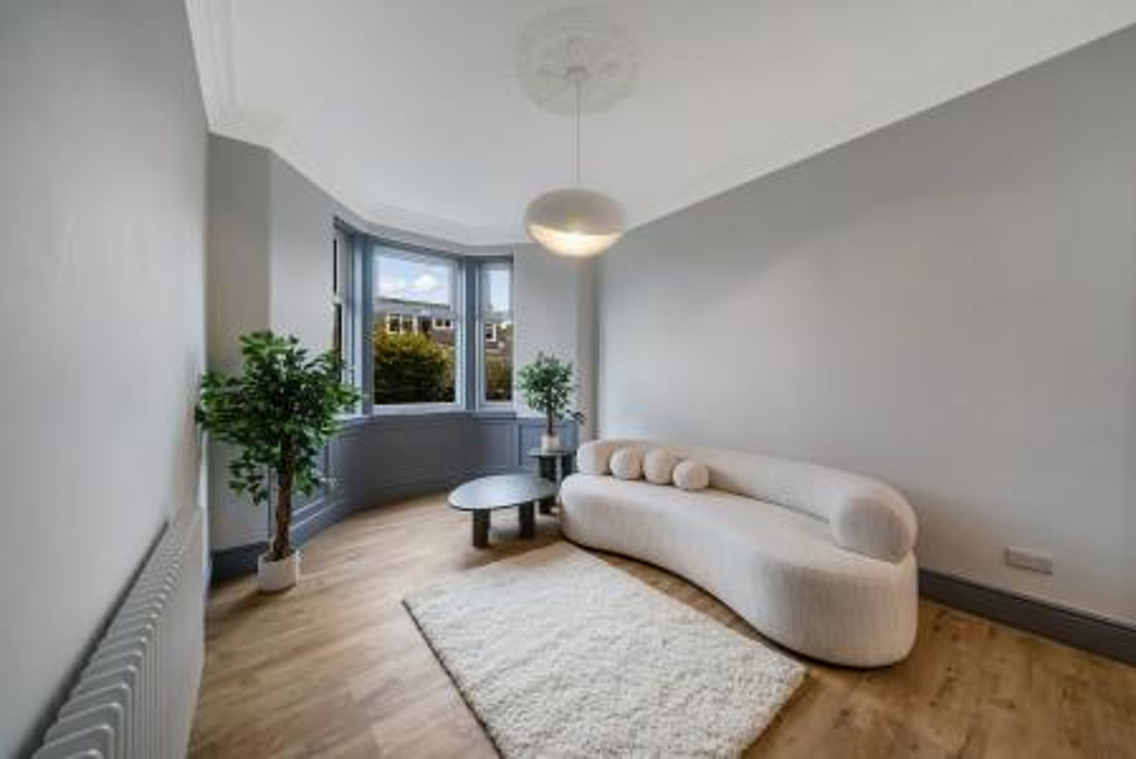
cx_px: 568
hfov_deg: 112.6
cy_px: 380
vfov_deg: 90.1
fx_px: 379
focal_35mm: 12
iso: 500
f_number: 5
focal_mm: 12
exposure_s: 1/60
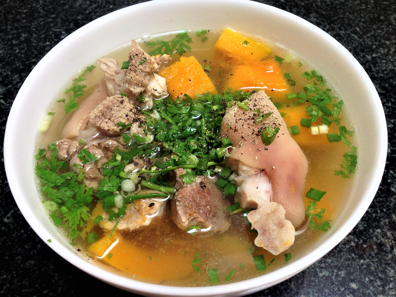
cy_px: 148
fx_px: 378
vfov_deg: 42.9
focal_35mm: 33
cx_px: 198
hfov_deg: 55.4
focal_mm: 4.12
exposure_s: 1/120
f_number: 2.4
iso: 64
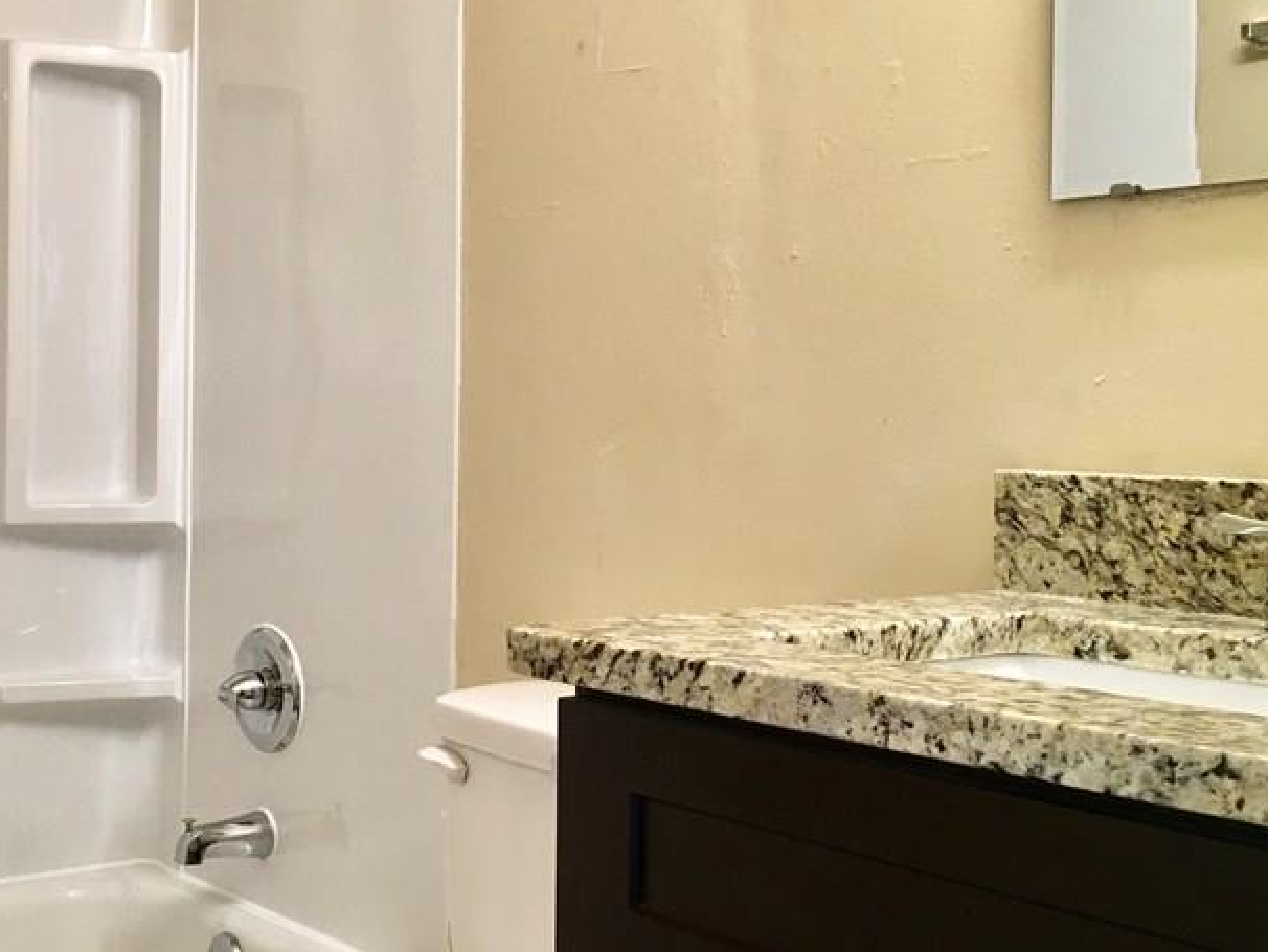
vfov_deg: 29.7
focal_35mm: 49
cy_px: 435
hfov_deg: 38.2
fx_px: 1796
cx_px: 375
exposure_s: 1/30
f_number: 2.2
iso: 40
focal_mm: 4.15
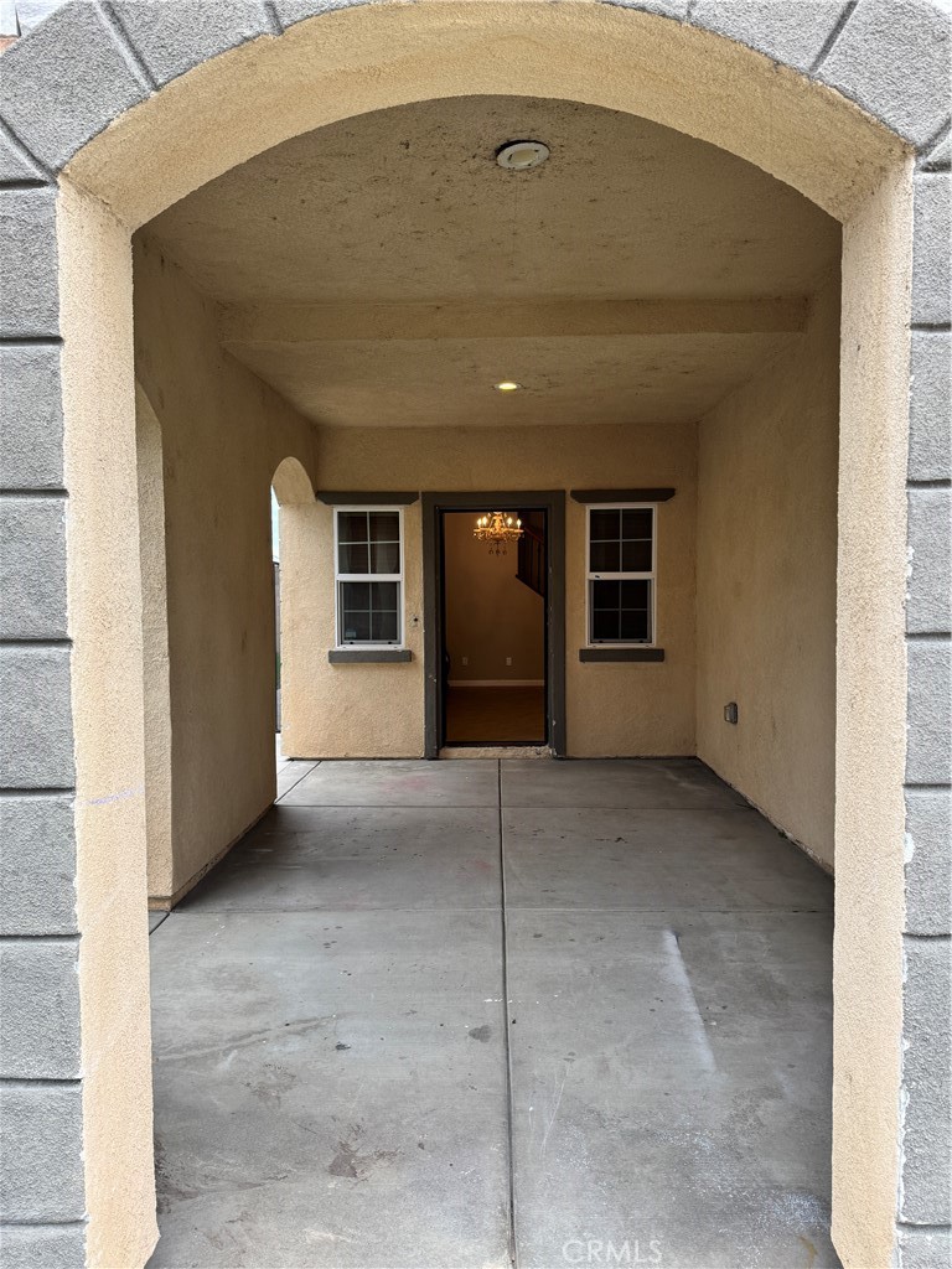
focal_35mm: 24
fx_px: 880
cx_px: 476
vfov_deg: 71.6
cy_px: 634
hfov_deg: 56.8
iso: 100
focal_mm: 6.76
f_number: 1.78
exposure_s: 1/121
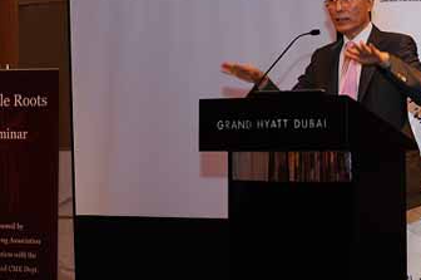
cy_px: 93
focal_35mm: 121
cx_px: 342
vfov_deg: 11.3
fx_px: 1413
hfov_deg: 16.8
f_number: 2.8
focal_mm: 70
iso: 1250
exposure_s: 1/60
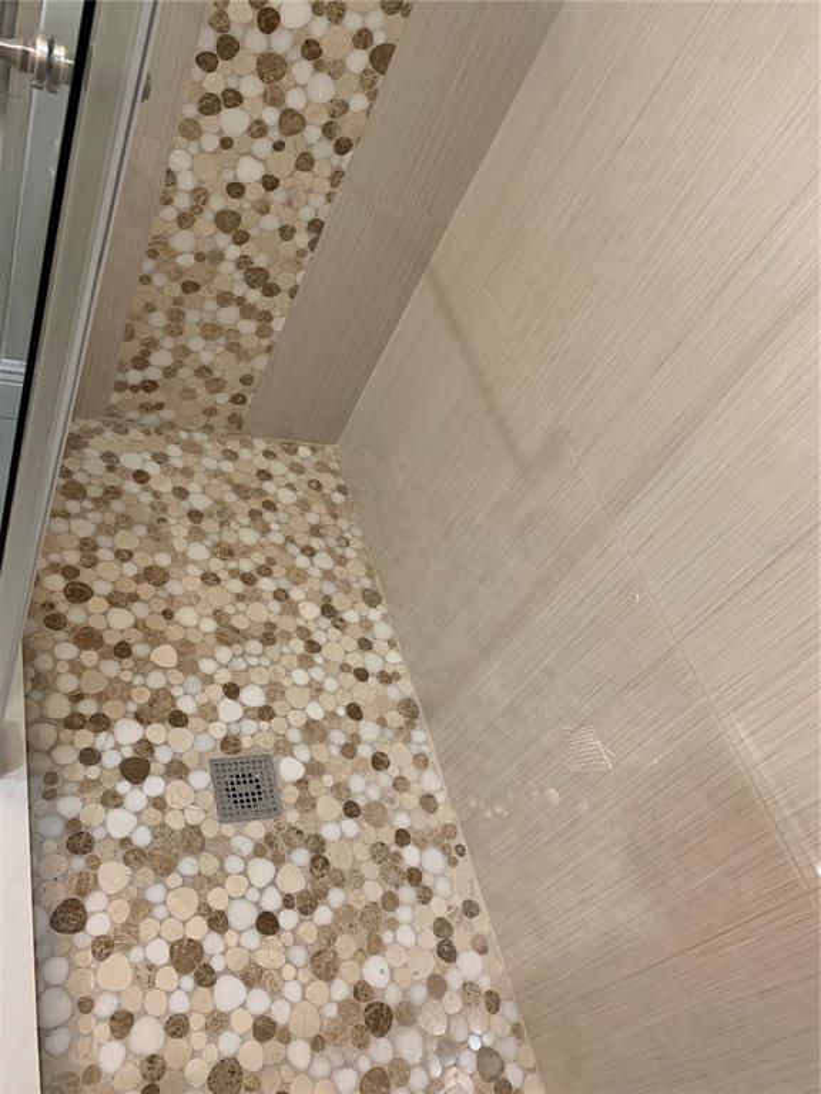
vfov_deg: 67.3
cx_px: 410
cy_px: 547
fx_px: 822
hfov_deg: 53.1
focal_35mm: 26
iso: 200
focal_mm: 4.25
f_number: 1.8
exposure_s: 1/60
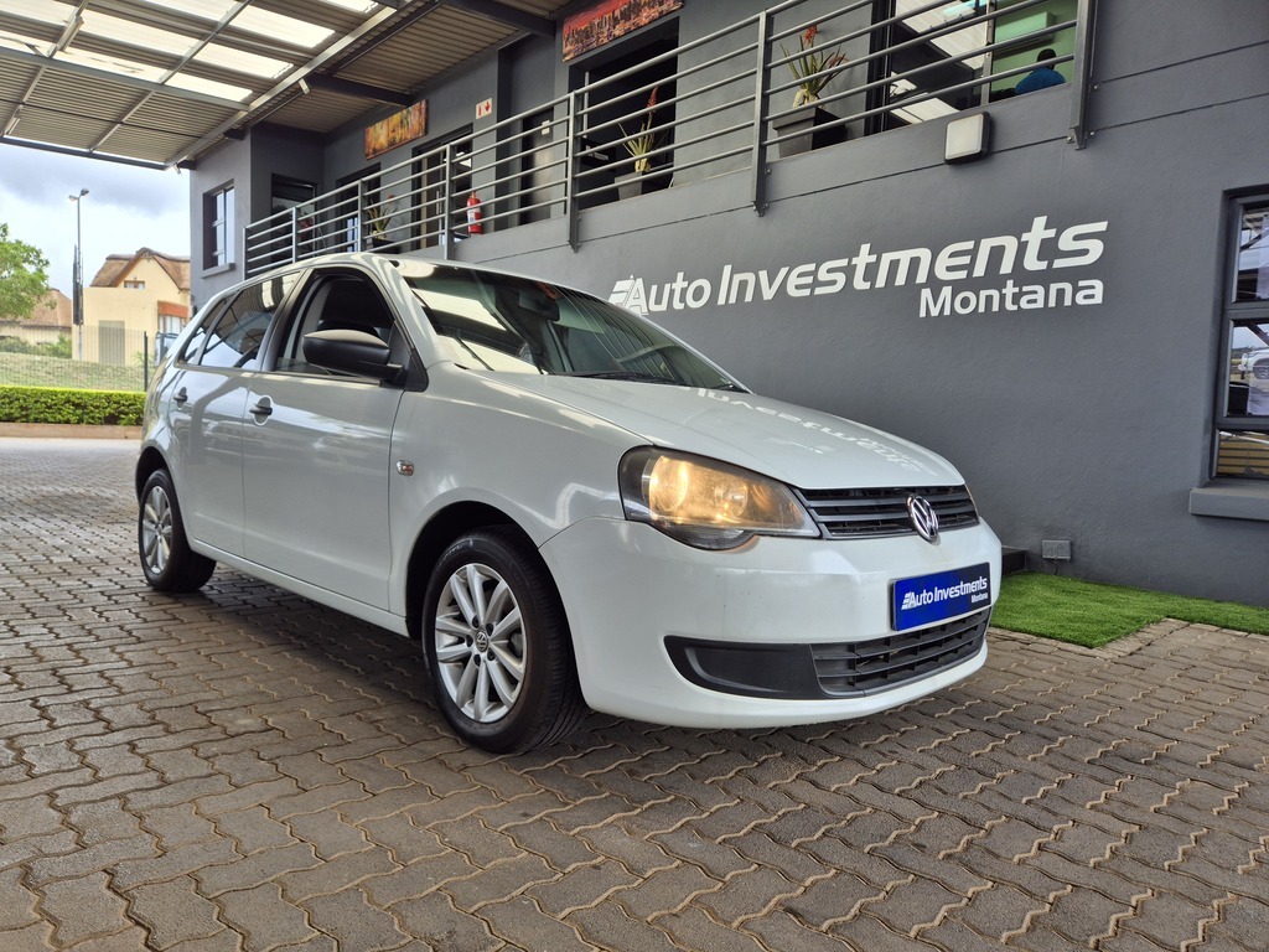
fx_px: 843
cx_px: 634
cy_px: 476
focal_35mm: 23
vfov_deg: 58.9
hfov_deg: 73.9
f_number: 1.8
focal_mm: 5.4
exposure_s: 1/186
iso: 25
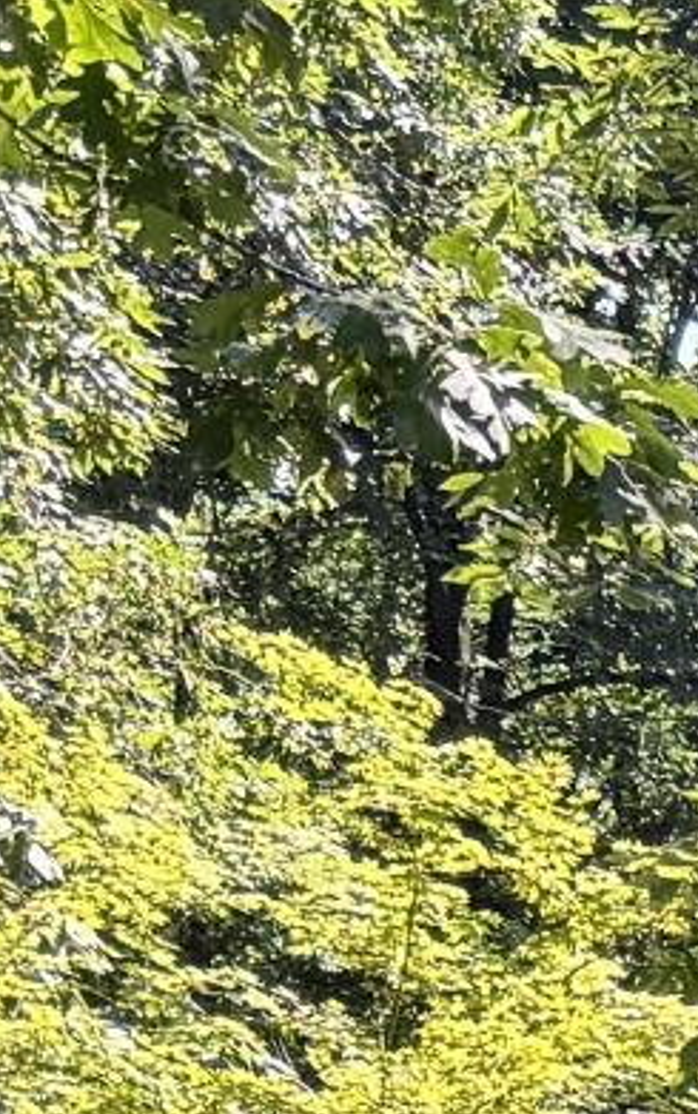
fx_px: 5924
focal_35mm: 195
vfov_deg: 9.8
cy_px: 2382
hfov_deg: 5.4
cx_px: 3305
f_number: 1.78
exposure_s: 1/368
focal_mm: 6.76
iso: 100
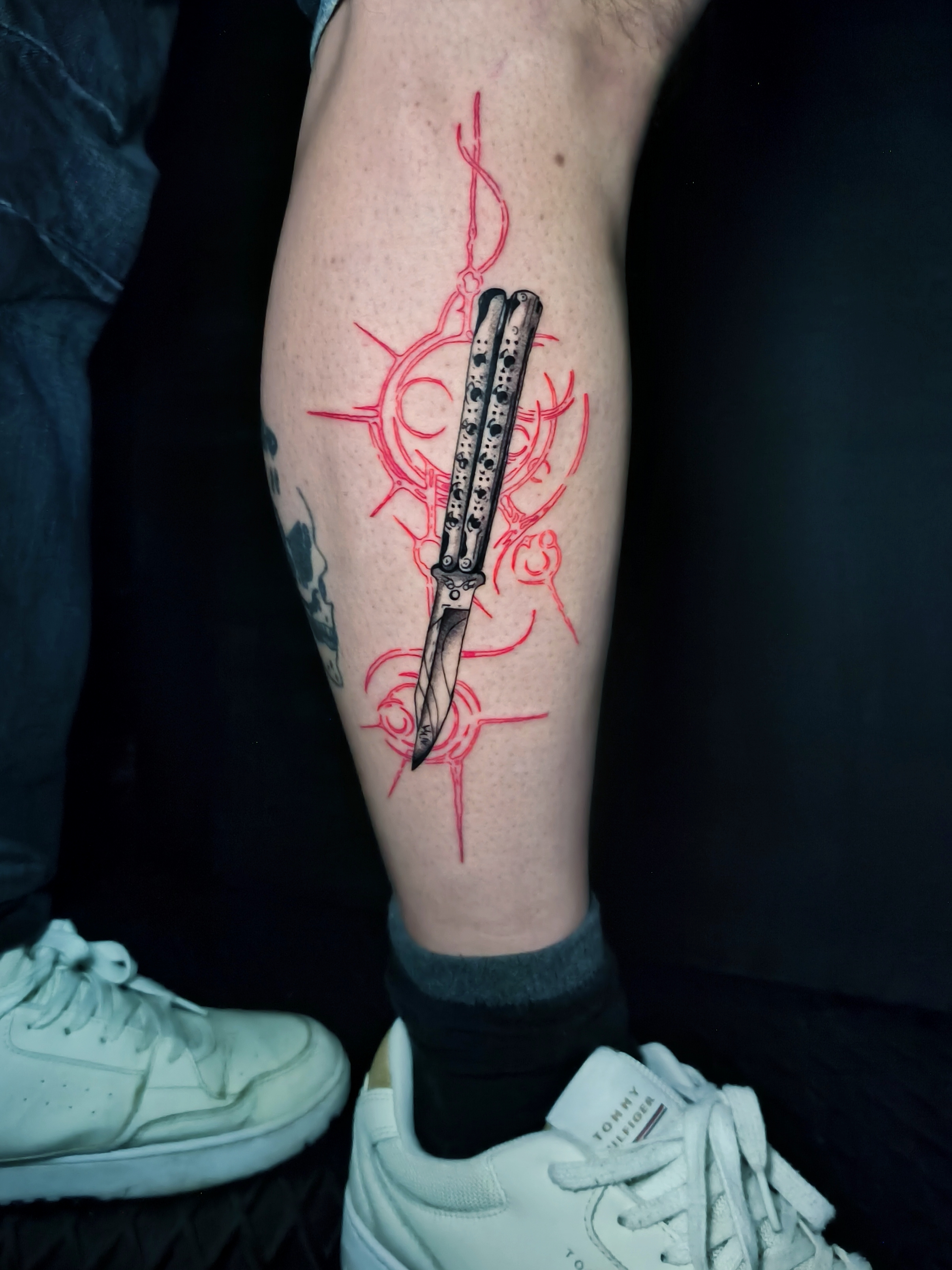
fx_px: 880
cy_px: 635
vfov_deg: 71.6
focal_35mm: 24
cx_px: 476
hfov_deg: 56.8
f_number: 1.7
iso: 6404
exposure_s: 1/10
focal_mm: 5.24
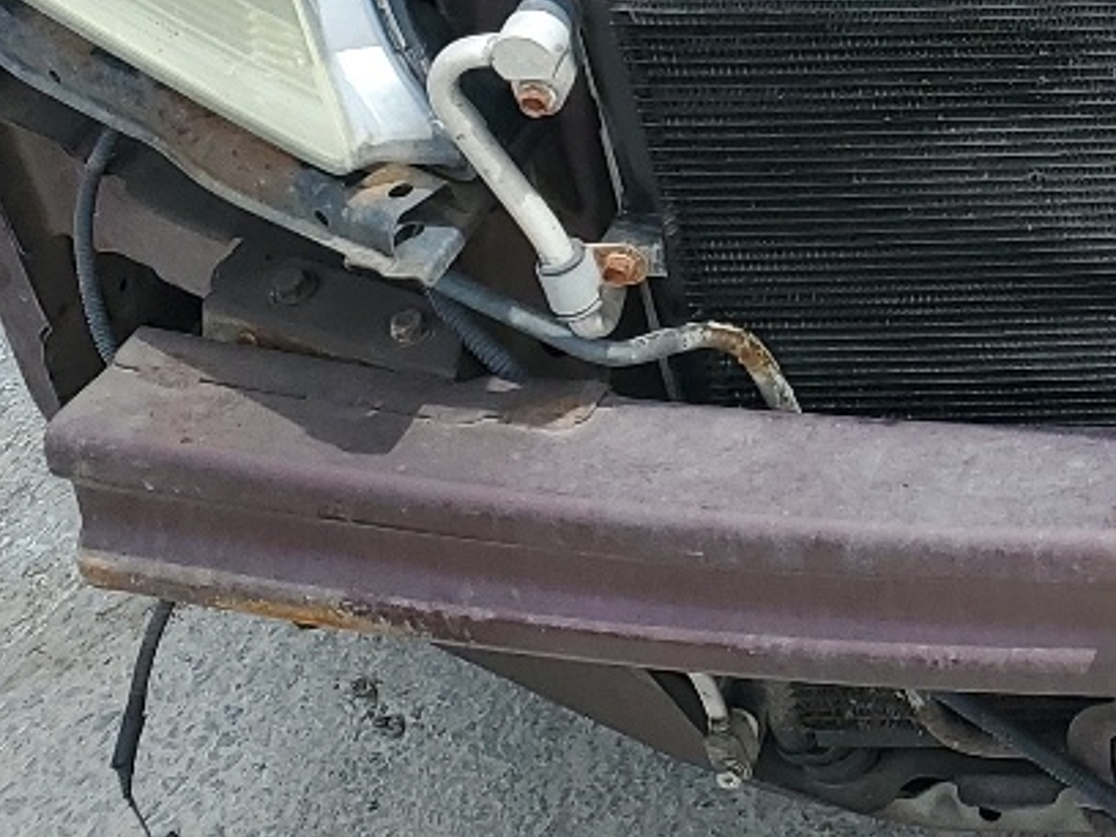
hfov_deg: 16.8
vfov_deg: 13.9
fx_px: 3288
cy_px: -279
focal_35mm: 102
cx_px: 1841
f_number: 1.5
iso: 50
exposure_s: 1/1667
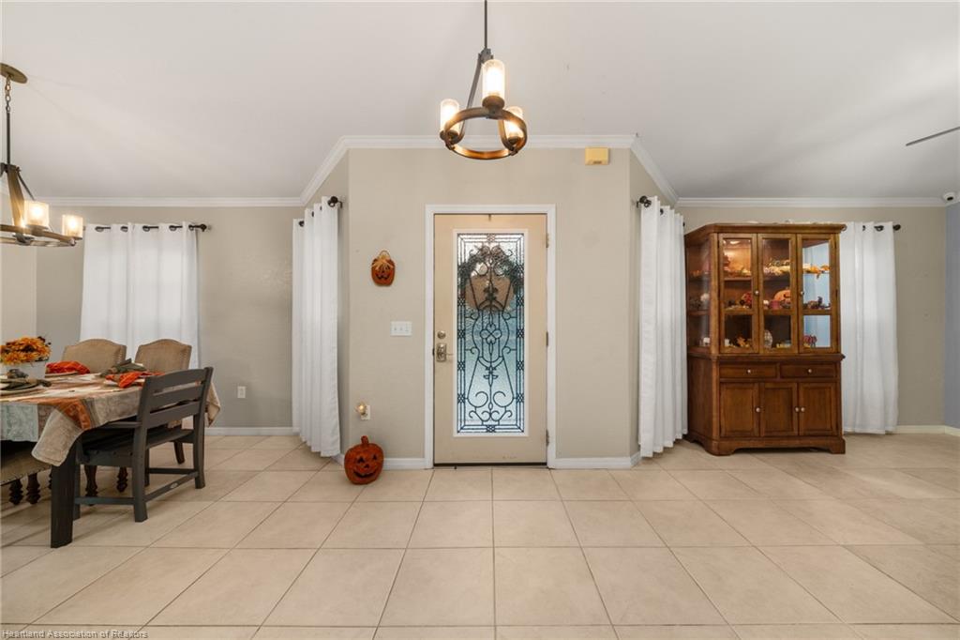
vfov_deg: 90.0
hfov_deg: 112.6
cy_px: 320
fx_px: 320
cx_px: 480
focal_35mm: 12
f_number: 11
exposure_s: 1/1.25
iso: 400
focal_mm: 12
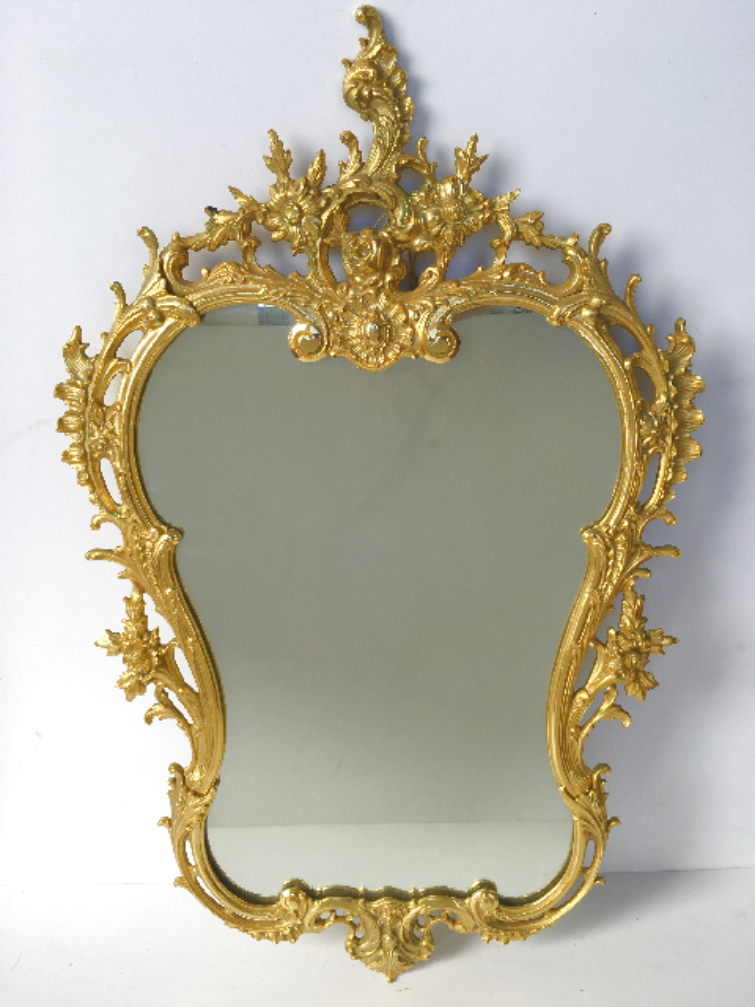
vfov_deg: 61.7
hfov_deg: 48.2
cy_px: 504
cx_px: 378
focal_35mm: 29
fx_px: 843
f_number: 2.2
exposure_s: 1/348
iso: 25
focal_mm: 4.15
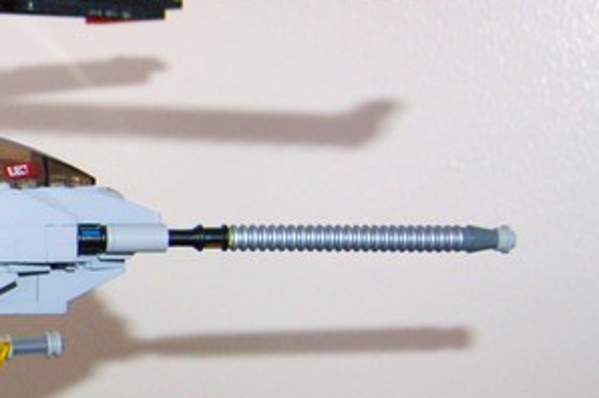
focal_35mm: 119
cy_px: 192
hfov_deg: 15.3
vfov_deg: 11.5
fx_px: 1973
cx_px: -424
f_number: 3.8
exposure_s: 1/60
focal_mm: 23
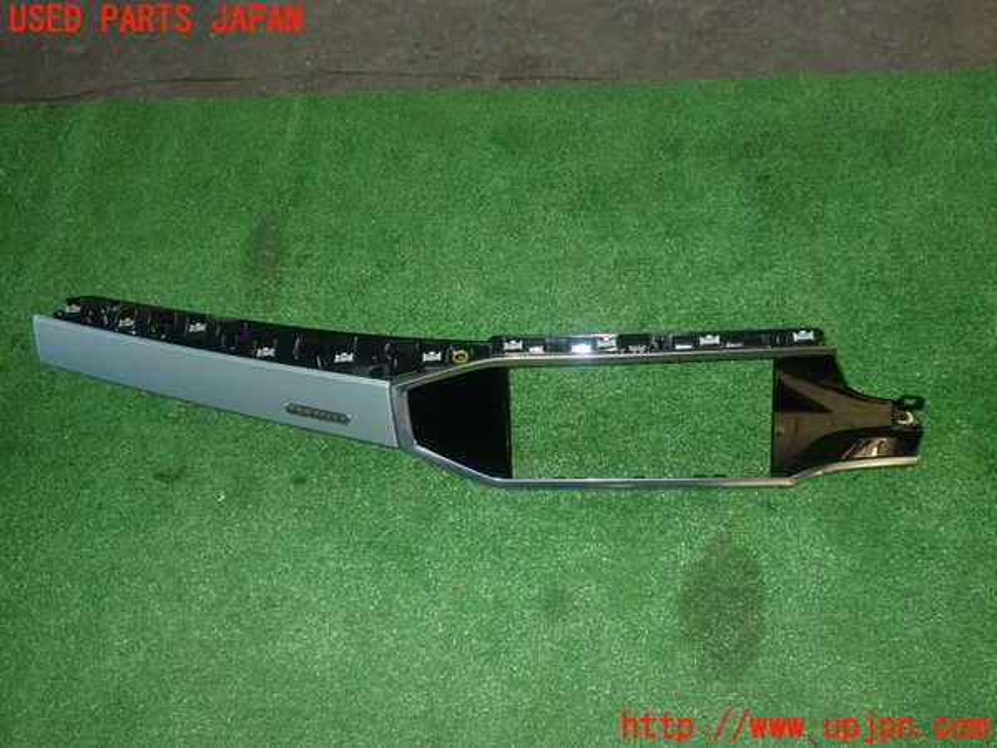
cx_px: 498
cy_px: 374
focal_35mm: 32
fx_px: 922
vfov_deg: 44.2
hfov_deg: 56.8
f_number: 7.1
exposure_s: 1/30
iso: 800
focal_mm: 5.79
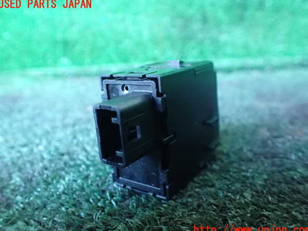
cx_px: 154
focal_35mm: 31
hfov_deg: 58.4
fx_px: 276
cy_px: 117
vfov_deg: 45.4
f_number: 2.3
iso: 1600
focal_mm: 5.4
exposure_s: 1/25
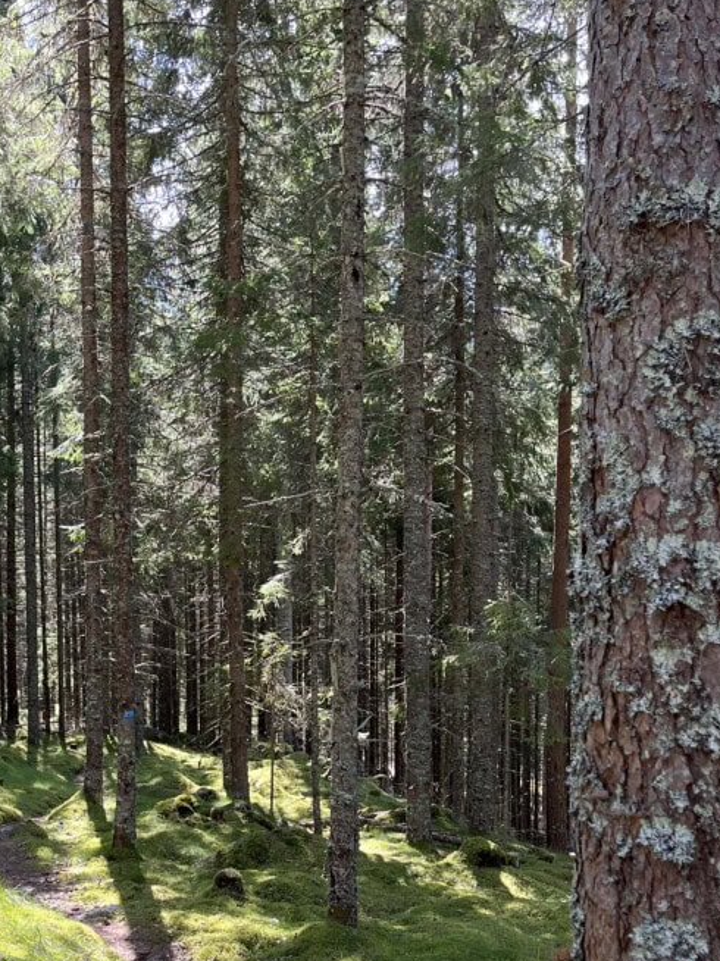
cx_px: 198
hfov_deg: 32.4
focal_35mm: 44
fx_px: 1221
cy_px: 688
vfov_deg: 42.0
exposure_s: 1/167
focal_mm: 5.1
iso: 64
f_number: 1.6
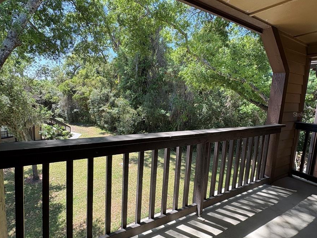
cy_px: 114
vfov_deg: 68.7
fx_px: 174
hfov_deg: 84.7
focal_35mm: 19
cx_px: 157
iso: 40
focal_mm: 2.22
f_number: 2.2
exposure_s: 1/309
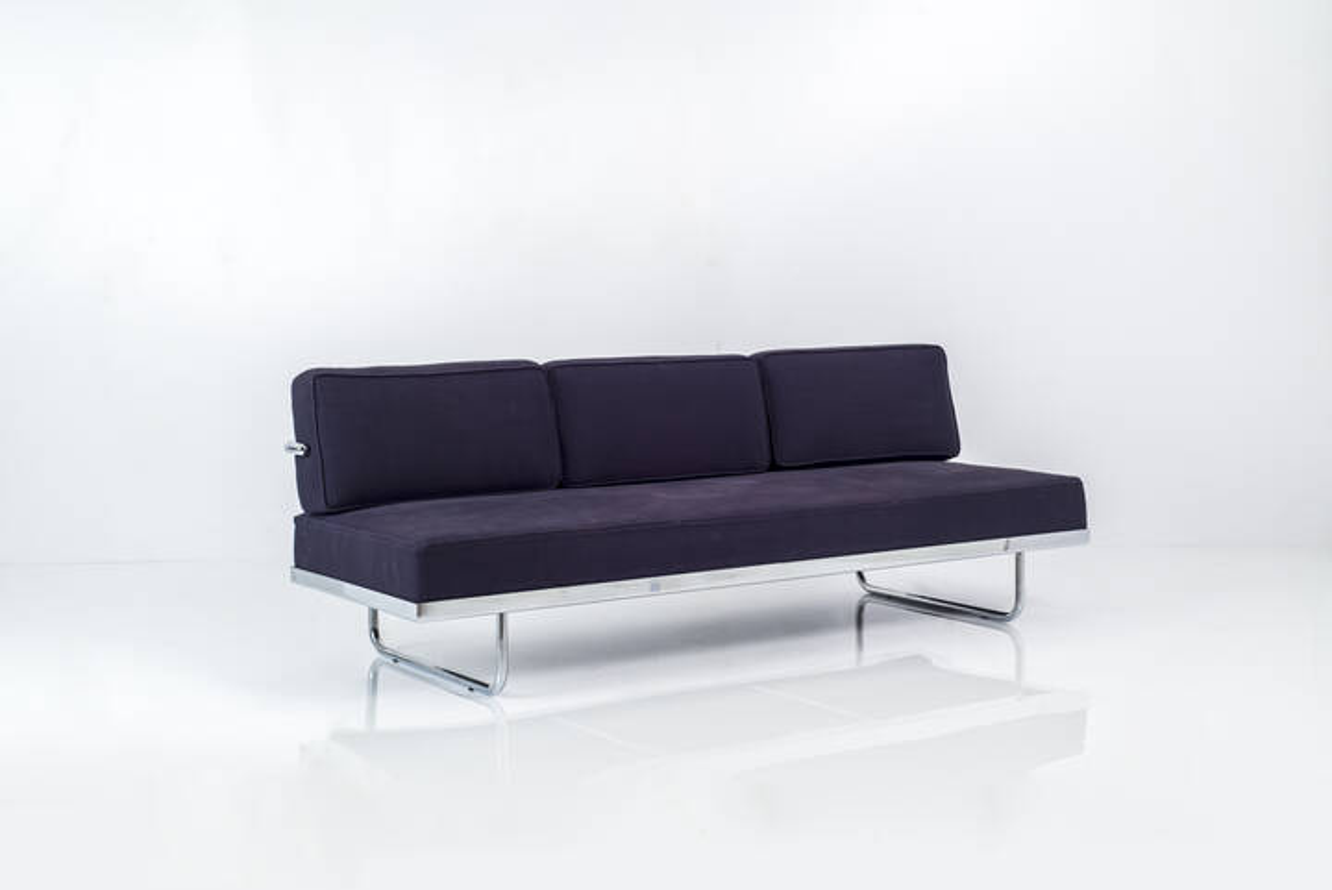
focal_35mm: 50
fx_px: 1851
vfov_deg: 27.0
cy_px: 445
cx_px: 666
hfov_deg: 39.6
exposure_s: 1/200
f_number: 10
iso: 100
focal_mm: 50
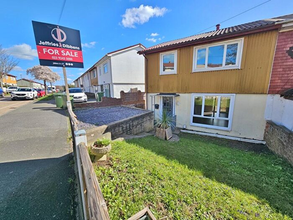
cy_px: 110
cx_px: 146
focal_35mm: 13
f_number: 2.2
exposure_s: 1/1232
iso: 50
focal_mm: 2.2
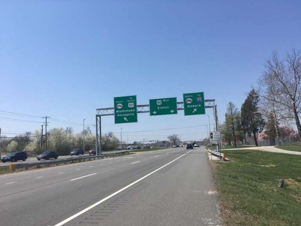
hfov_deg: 61.7
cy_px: 113
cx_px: 150
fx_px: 252
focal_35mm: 29
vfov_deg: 48.2
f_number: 2.2
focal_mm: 4.15
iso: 25
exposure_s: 1/1972
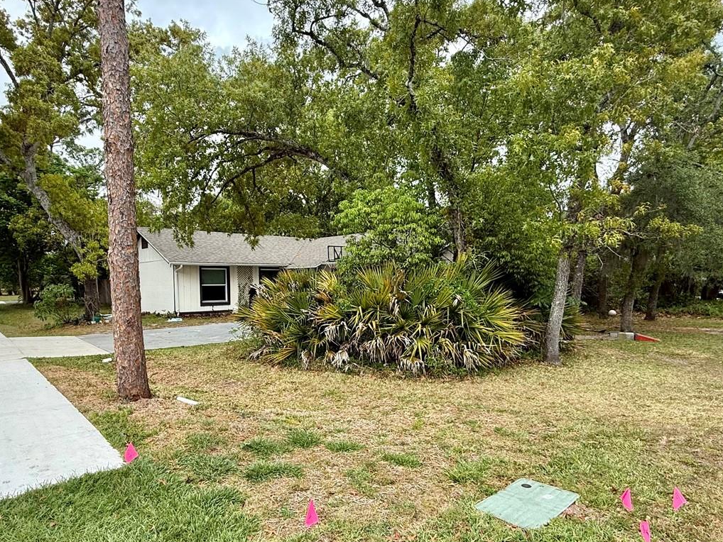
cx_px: 324
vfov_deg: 60.7
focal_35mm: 22
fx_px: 460
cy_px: 320
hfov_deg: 76.1
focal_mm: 2.22
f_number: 2.2
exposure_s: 1/479
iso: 50
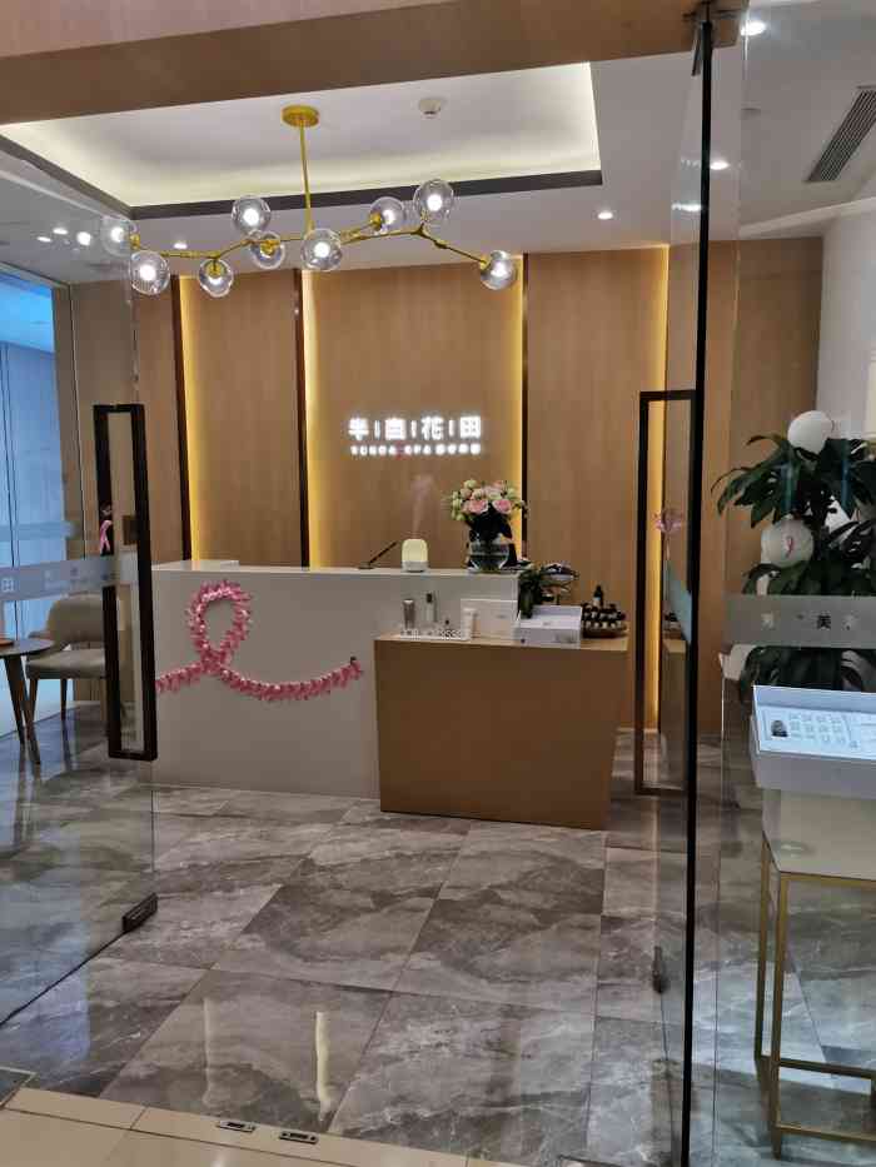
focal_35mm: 26
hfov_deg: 53.1
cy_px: 584
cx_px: 438
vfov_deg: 67.3
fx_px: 877
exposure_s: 1/100
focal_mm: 4.75
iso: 160
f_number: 1.8
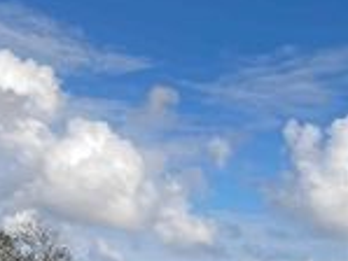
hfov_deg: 19.7
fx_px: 946
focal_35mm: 94
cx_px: 411
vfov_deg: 14.4
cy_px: 421
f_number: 1.8
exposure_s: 1/1715
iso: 20
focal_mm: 3.99
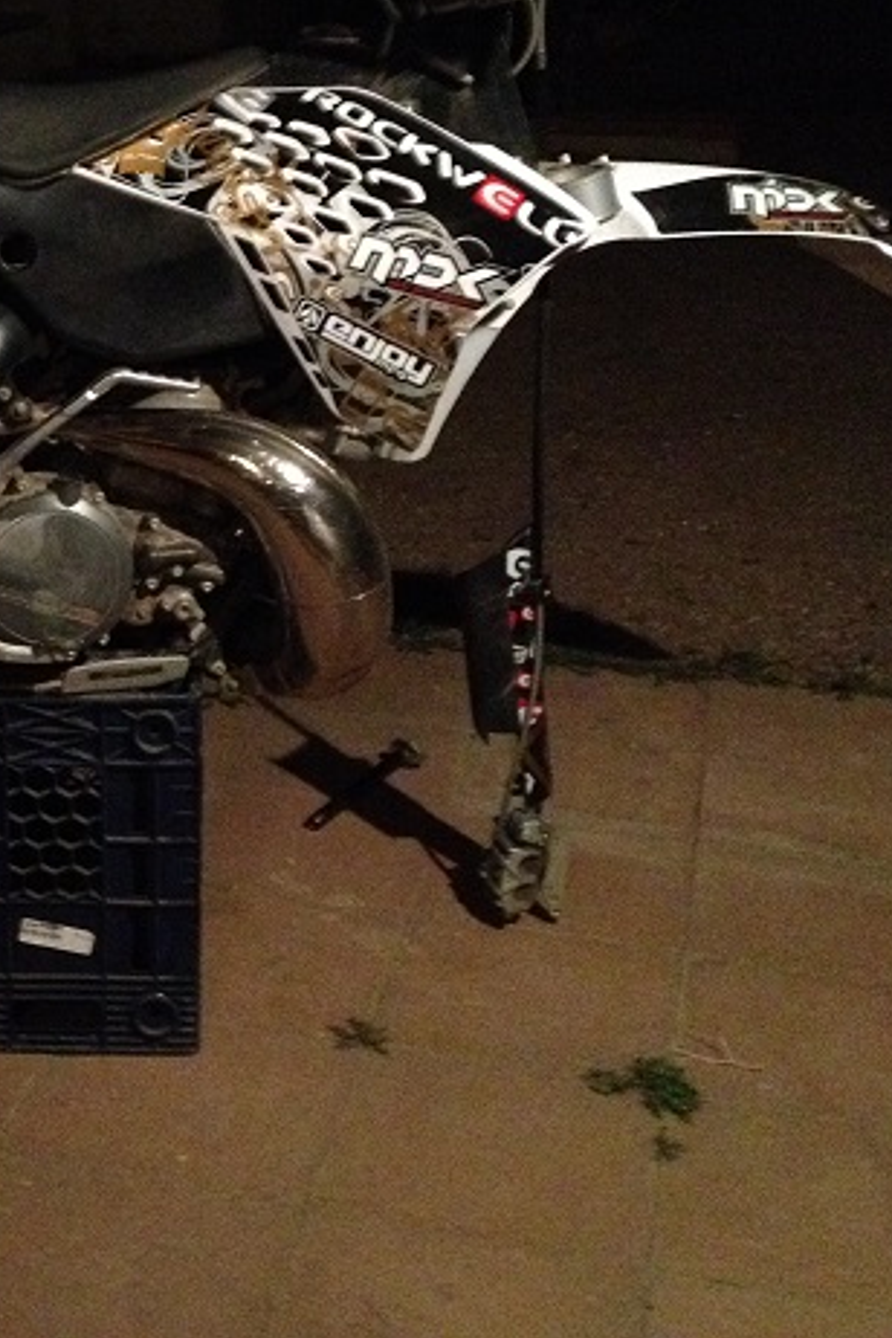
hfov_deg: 20.9
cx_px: 3
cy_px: 475
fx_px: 2341
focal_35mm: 63
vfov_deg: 31.7
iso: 800
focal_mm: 4.28
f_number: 2.4
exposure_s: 1/15
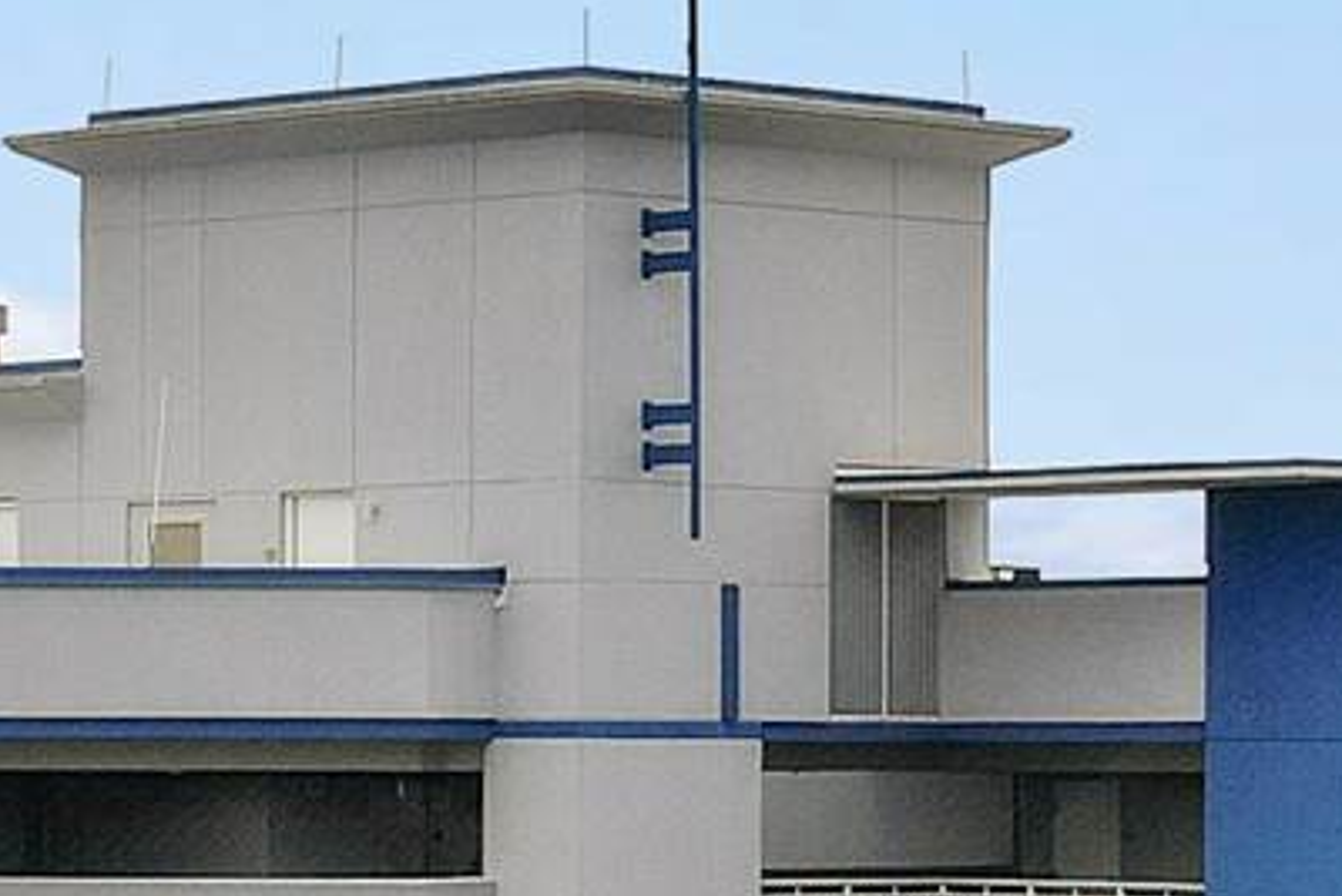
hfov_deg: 12.2
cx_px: 691
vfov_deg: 8.1
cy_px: 587
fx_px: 6302
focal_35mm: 169
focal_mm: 8.38
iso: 100
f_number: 2.8
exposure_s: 1/120
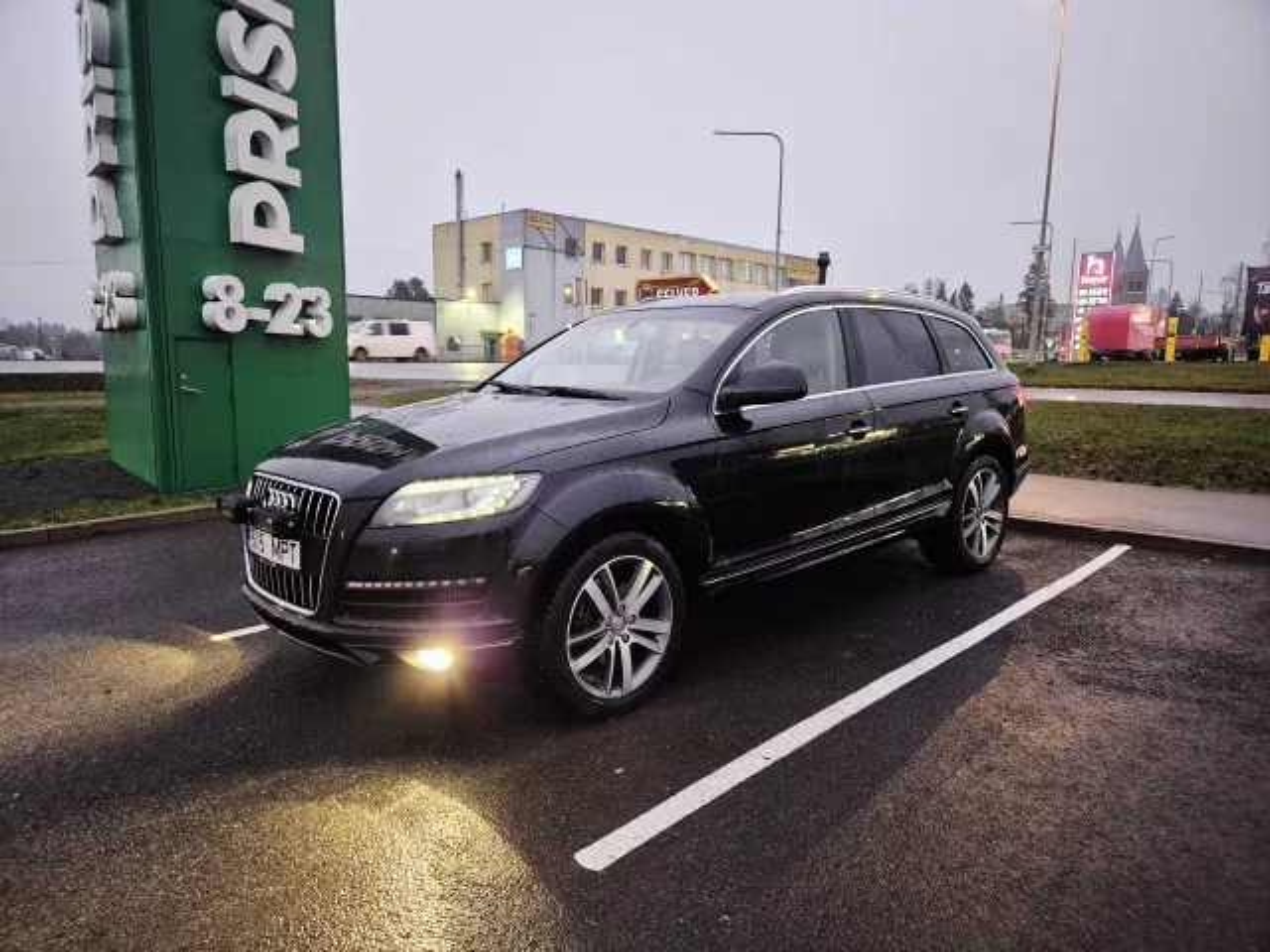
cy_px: 476
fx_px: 844
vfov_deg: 58.9
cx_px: 635
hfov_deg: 73.9
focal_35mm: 23
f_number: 1.8
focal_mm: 5.4
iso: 1250
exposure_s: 1/33
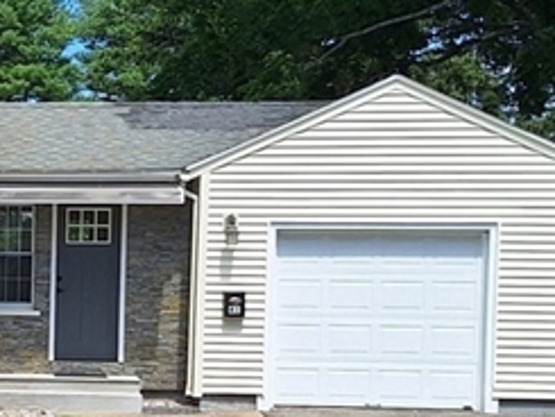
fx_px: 1540
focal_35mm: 96
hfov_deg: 18.4
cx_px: -249
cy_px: 216
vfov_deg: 15.4
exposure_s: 1/2237
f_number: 1.8
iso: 40
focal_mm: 5.54
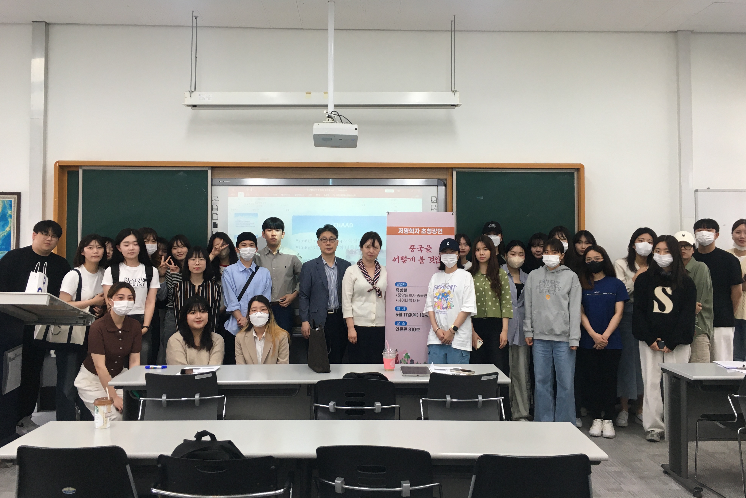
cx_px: 376
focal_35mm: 31
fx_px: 642
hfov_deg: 60.3
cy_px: 215
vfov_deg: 42.2
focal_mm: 4.15
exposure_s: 1/30
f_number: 2.2
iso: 25
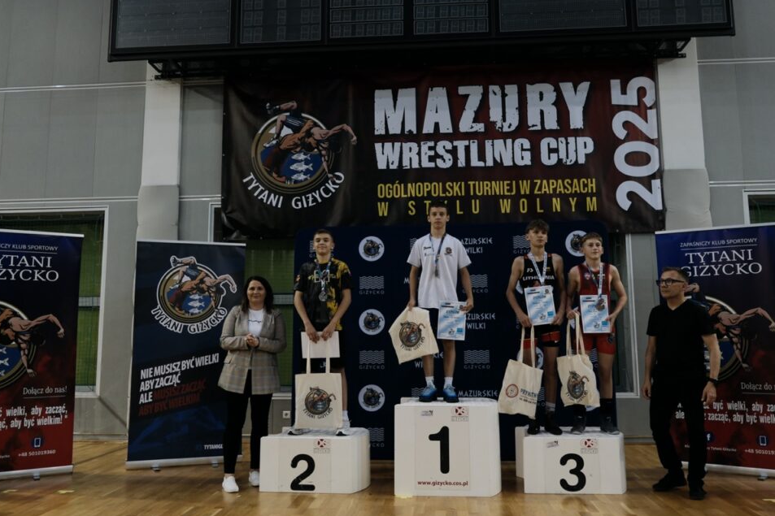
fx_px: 624
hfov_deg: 63.7
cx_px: 391
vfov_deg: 44.9
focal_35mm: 29
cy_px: 258
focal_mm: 18
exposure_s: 1/125
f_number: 3.2
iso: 800
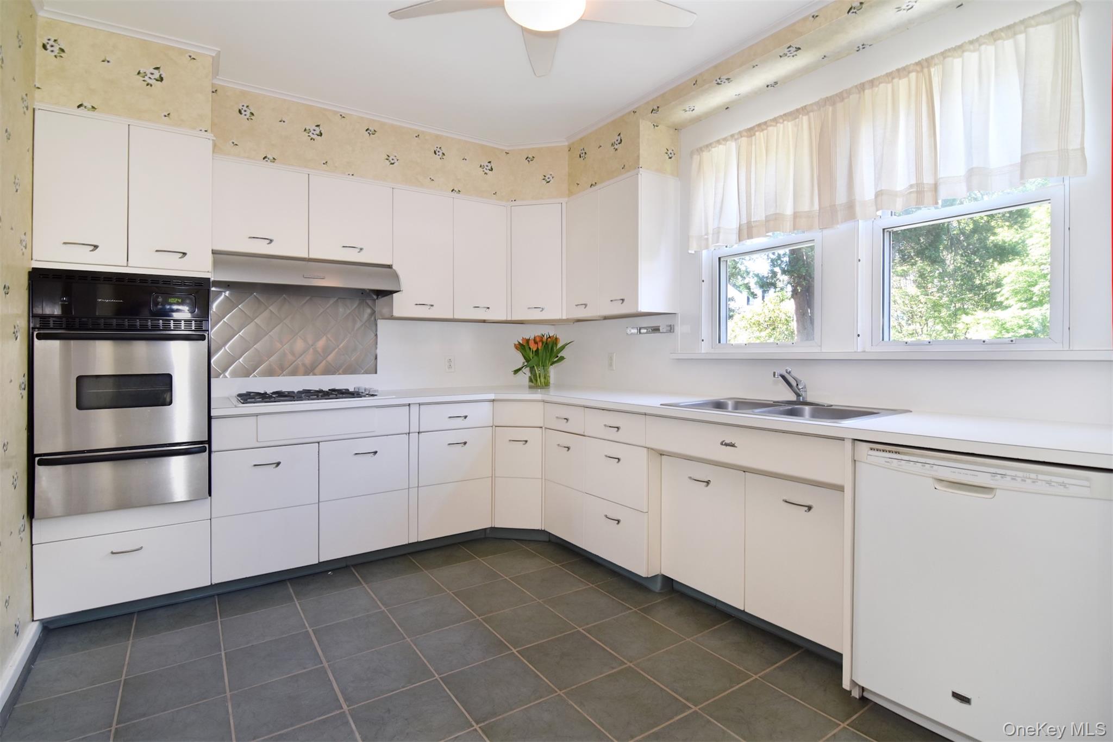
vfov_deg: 72.0
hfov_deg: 95.0
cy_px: 371
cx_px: 556
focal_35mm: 16
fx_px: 510
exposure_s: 1/50
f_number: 8
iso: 640
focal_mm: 11
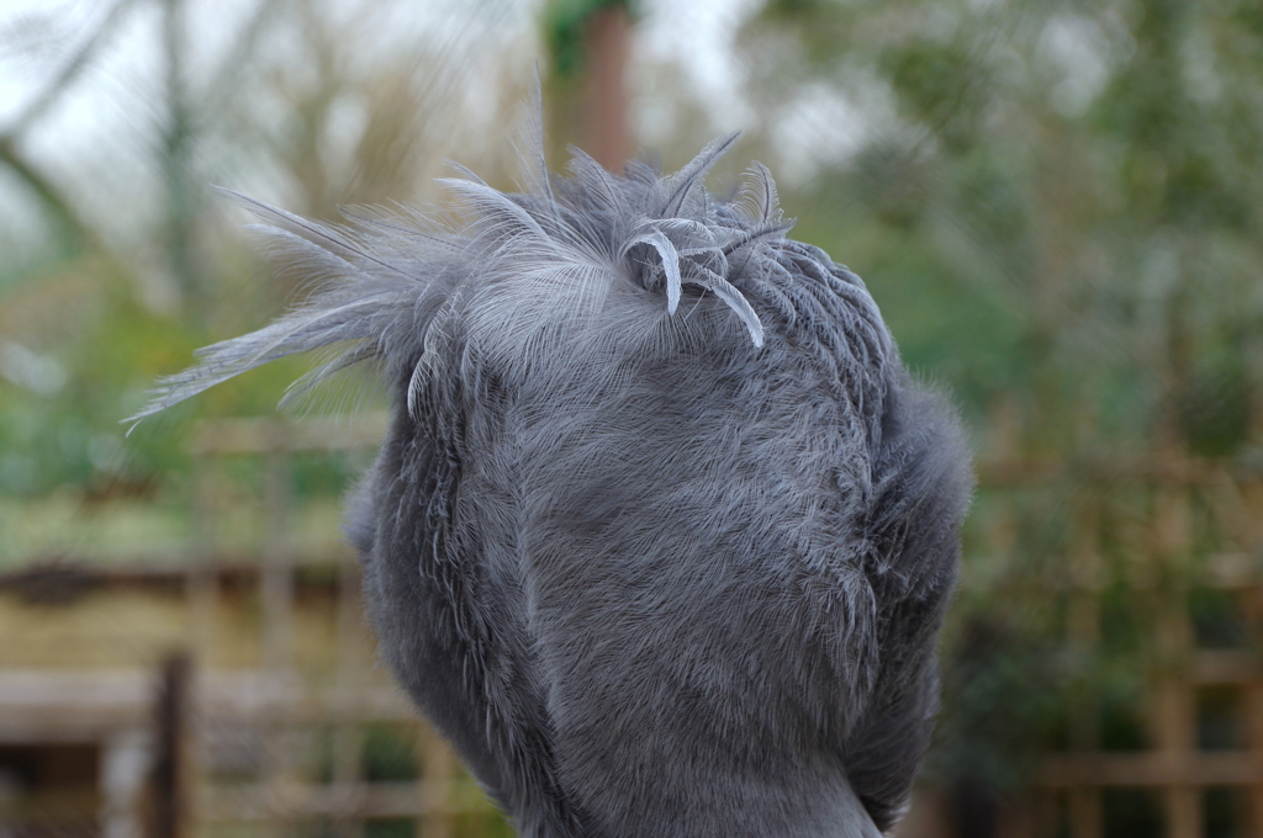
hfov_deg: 15.5
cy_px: 419
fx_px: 4625
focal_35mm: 132
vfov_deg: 10.4
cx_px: 632
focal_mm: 88
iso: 400
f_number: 8
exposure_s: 1/80
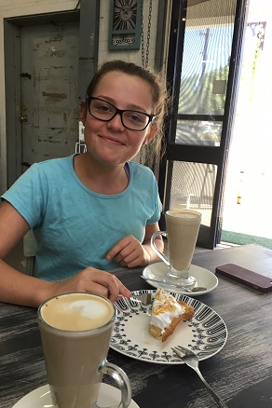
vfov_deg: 60.3
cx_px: 119
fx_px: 351
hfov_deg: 42.2
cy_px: 207
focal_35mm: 31
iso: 32
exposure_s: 1/33
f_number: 2.2
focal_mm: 4.15
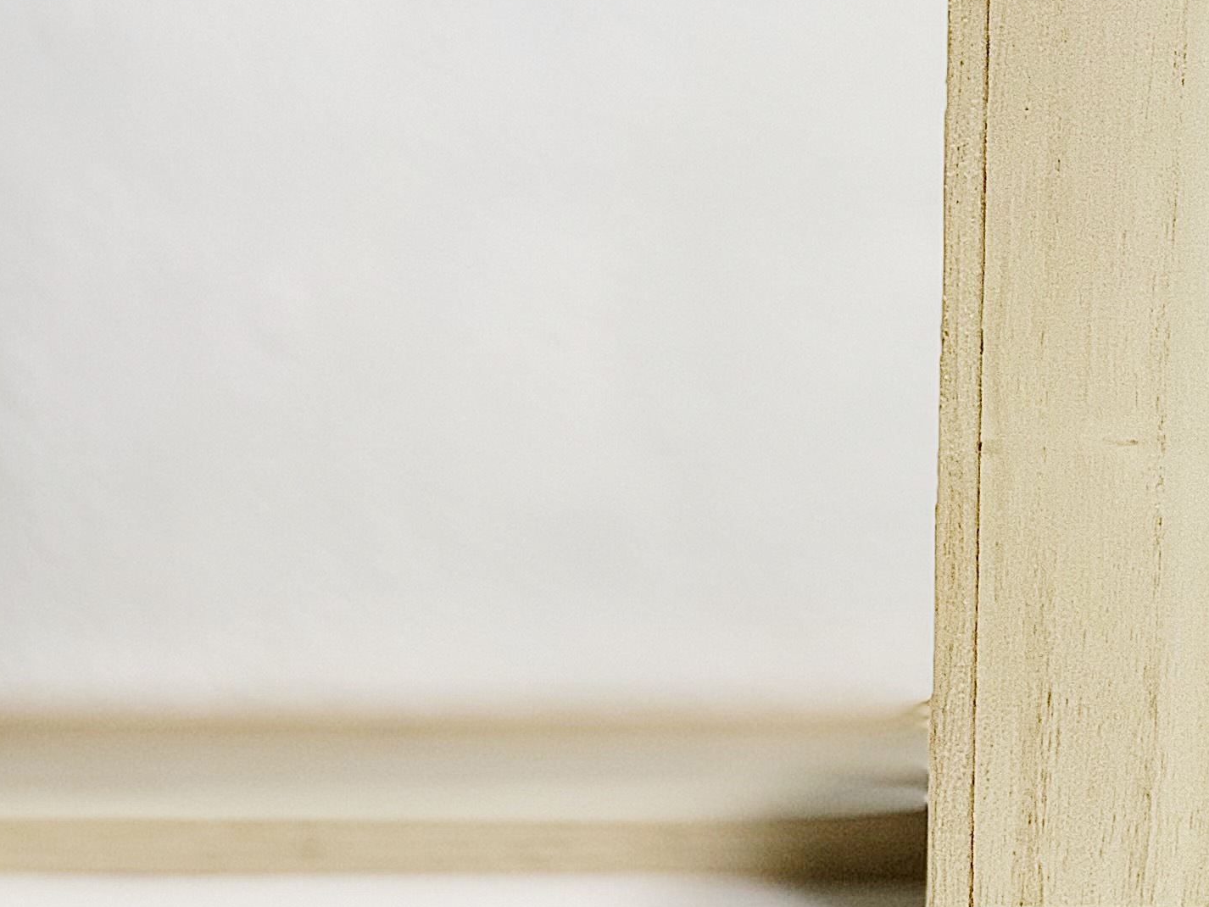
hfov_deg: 12.9
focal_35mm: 147
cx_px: 1673
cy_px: -209
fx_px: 5135
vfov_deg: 9.9
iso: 125
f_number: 2.4
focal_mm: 6
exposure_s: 1/104
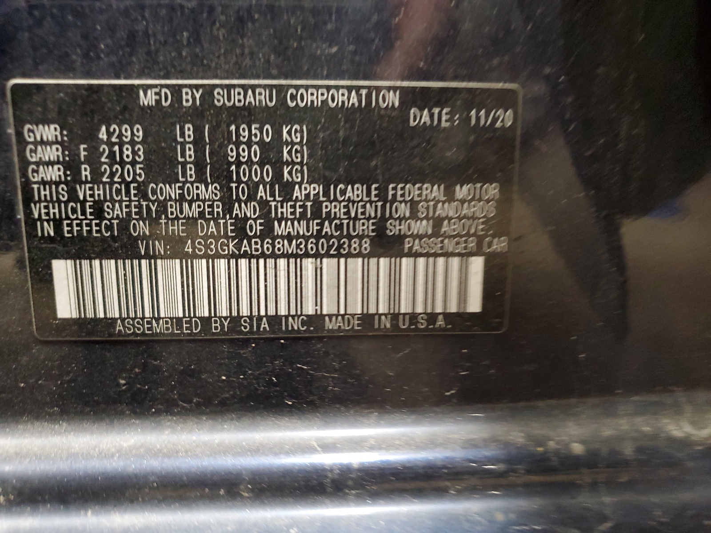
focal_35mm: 26
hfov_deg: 67.3
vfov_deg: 53.1
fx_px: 534
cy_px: 266
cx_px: 356
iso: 298
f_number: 1.5
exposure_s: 1/17
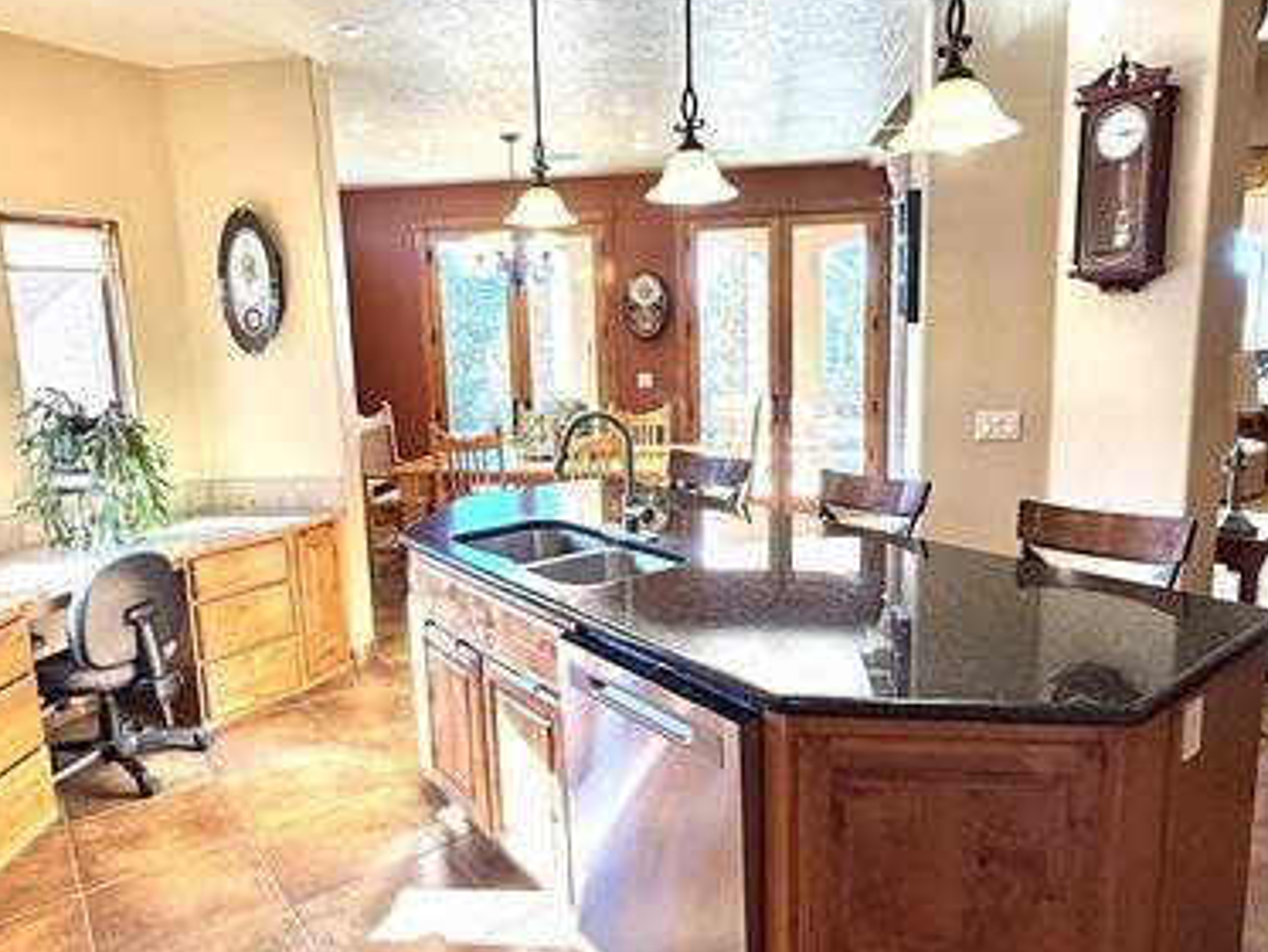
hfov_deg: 71.6
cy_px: 469
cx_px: 636
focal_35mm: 24
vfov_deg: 56.8
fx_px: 879
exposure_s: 1/120
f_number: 2.2
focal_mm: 2.22
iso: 100
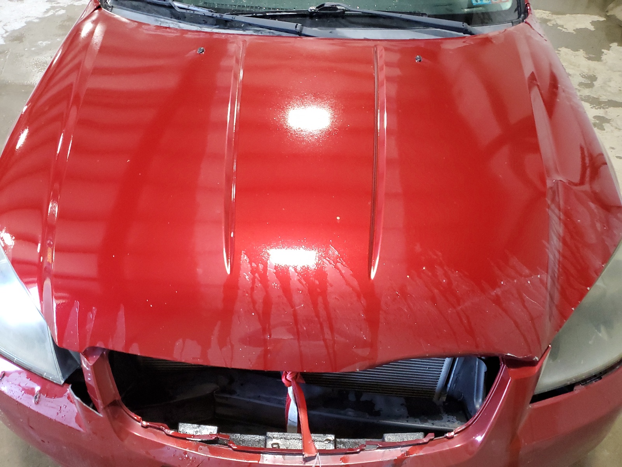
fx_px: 467
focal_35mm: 26
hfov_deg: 67.3
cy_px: 234
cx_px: 311
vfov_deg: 53.1
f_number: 1.5
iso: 307
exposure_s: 1/60.2
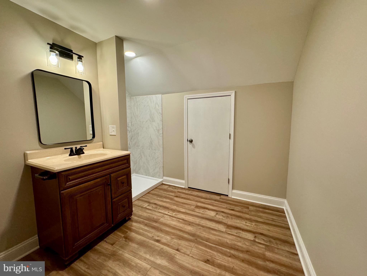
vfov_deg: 85.7
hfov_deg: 102.1
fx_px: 148
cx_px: 184
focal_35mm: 14
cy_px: 138
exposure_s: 1/120
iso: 250
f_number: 2.2
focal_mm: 2.22
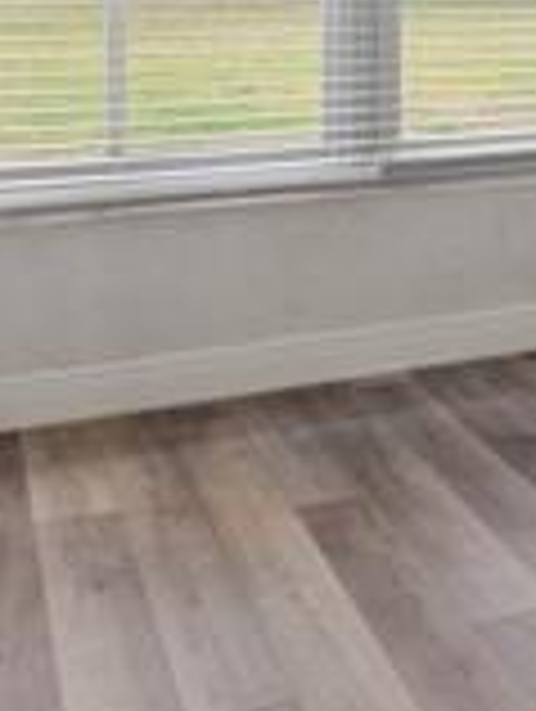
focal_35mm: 51
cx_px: 338
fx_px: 1050
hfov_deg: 28.5
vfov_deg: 33.3
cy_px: -47
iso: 250
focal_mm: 14
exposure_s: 1/4
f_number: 6.3
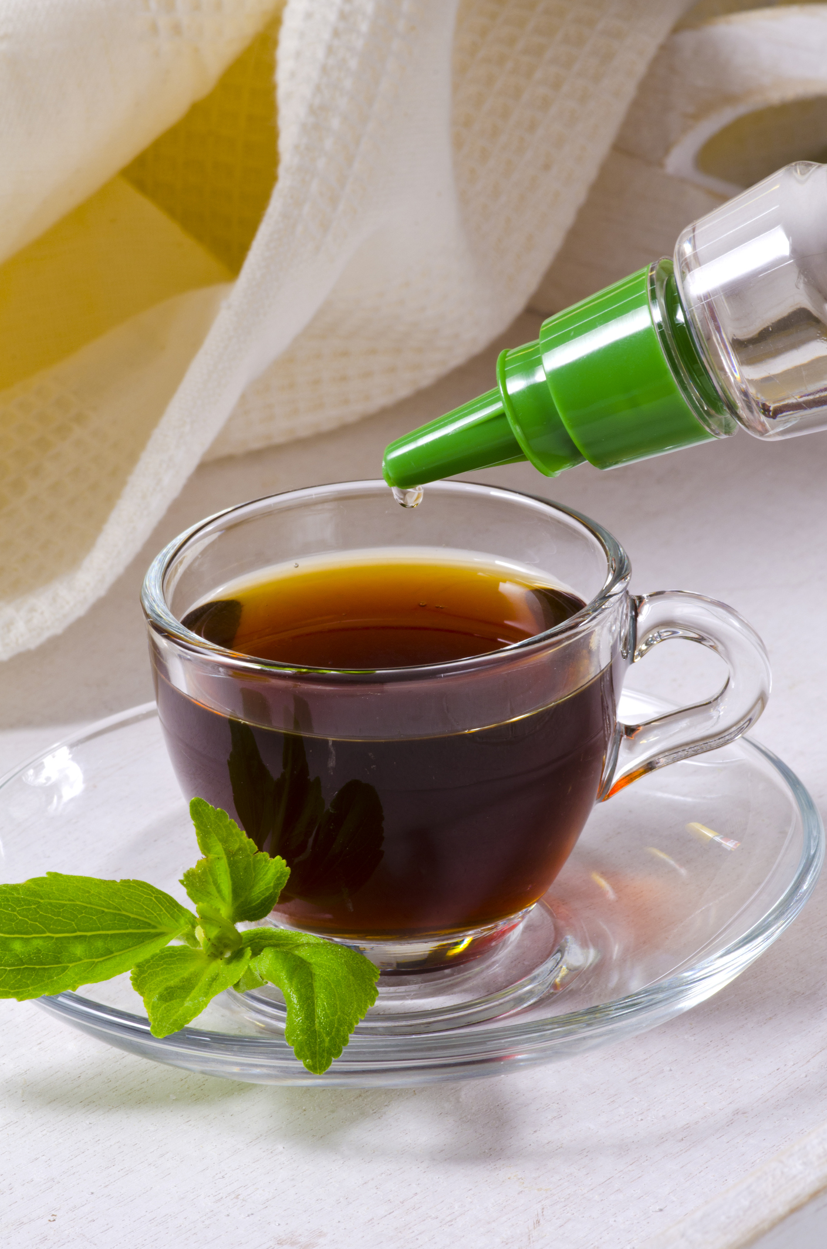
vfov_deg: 13.1
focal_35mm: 158
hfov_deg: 8.7
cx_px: 414
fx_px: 5453
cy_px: 624
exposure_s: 1/60
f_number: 22
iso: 100
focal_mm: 105
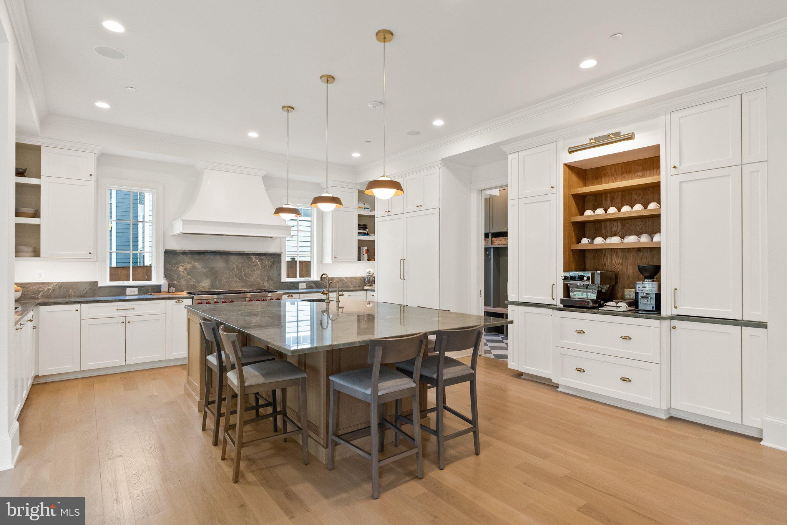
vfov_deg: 66.0
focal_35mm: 18
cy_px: 262
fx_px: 405
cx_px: 394
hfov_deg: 88.4
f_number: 5.6
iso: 800
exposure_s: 1/25
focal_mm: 18.5
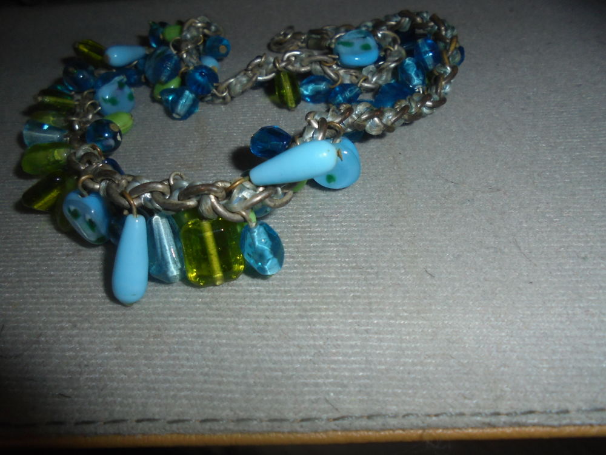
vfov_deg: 53.1
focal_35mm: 26
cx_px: 303
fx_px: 455
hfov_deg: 67.3
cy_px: 228
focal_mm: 4.6
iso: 160
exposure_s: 1/30
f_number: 11.5
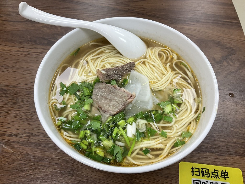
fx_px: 205
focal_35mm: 29
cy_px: 92
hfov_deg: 61.7
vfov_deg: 48.2
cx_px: 122
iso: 32
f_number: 1.8
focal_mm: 3
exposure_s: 1/100
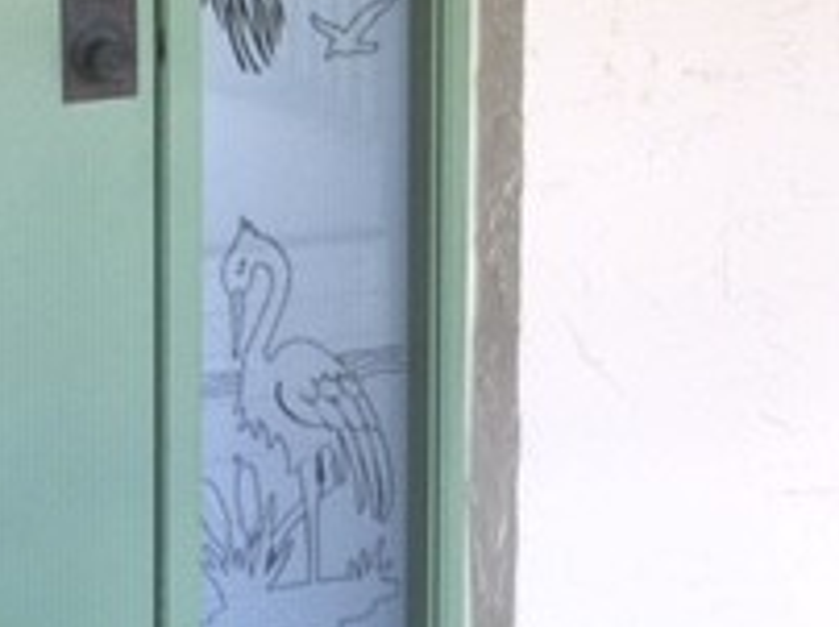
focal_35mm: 92
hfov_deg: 21.2
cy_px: -116
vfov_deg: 15.5
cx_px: 577
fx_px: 2227
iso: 50
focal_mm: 4.15
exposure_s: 1/30
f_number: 2.2
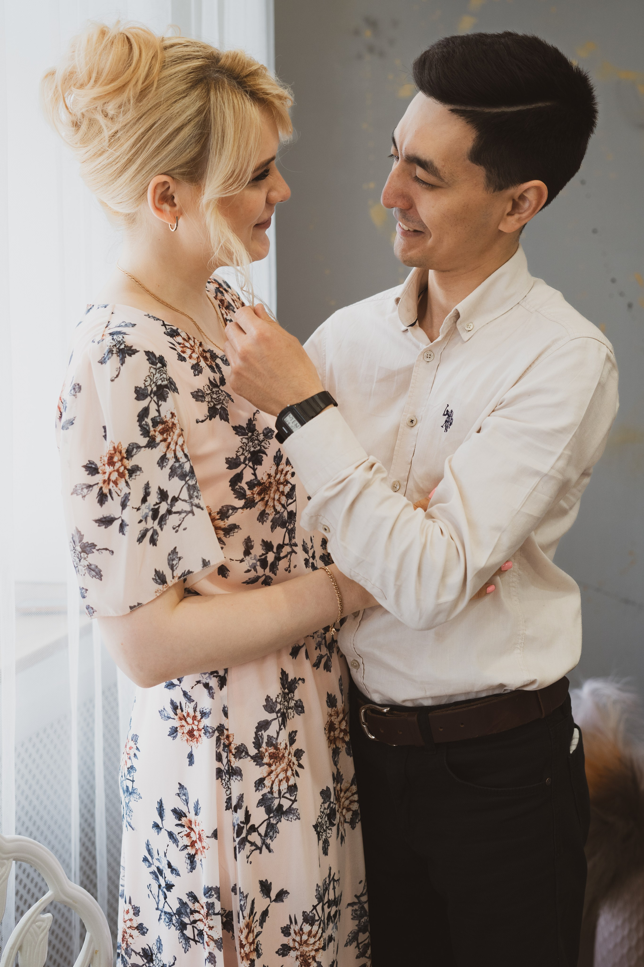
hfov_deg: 27.0
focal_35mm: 50
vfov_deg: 39.6
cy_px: 484
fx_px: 1342
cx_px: 322
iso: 800
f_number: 4
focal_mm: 50
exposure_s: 1/160
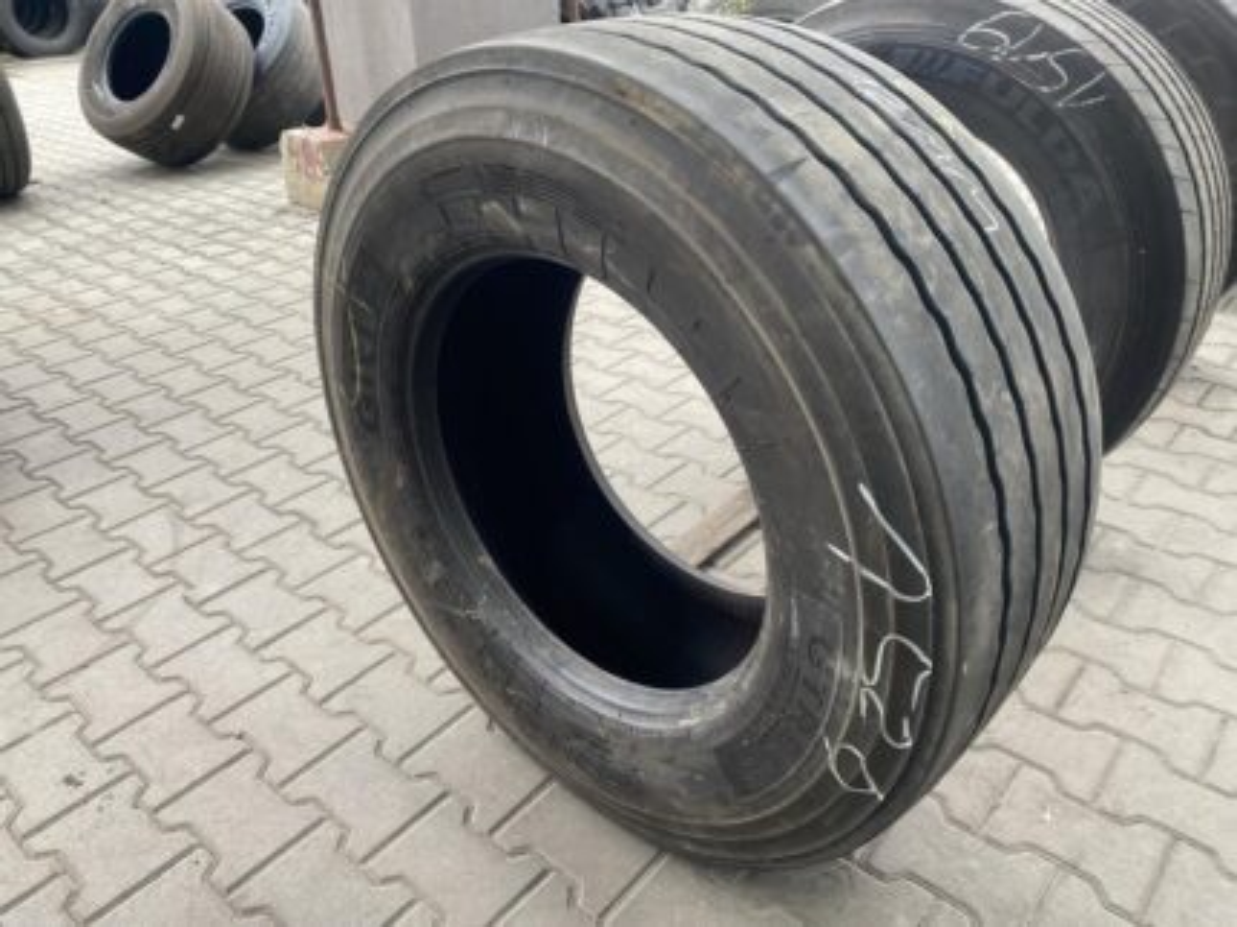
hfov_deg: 67.3
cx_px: 618
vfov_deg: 53.0
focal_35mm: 26
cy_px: 464
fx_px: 929
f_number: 1.8
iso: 64
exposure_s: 1/100
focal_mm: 4.25
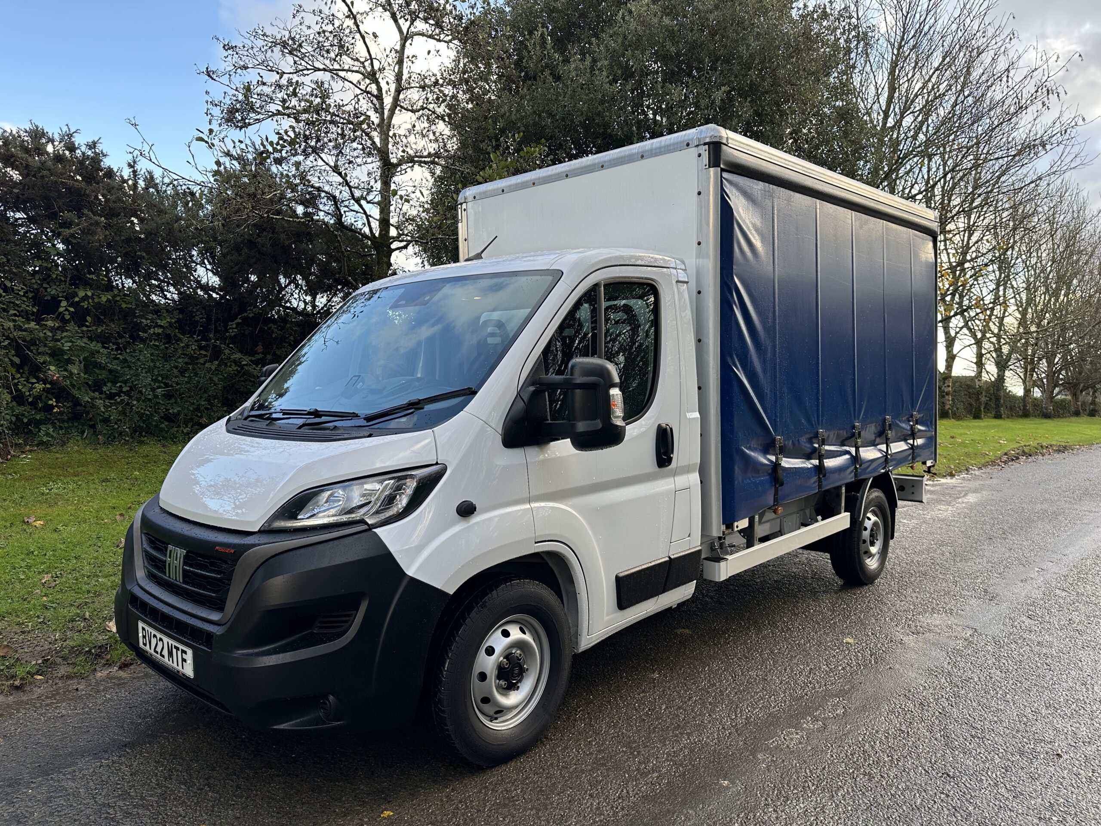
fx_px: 763
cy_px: 413
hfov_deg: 71.6
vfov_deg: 56.8
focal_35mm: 24
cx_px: 550
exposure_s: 1/291
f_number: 1.78
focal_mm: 6.86
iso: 80
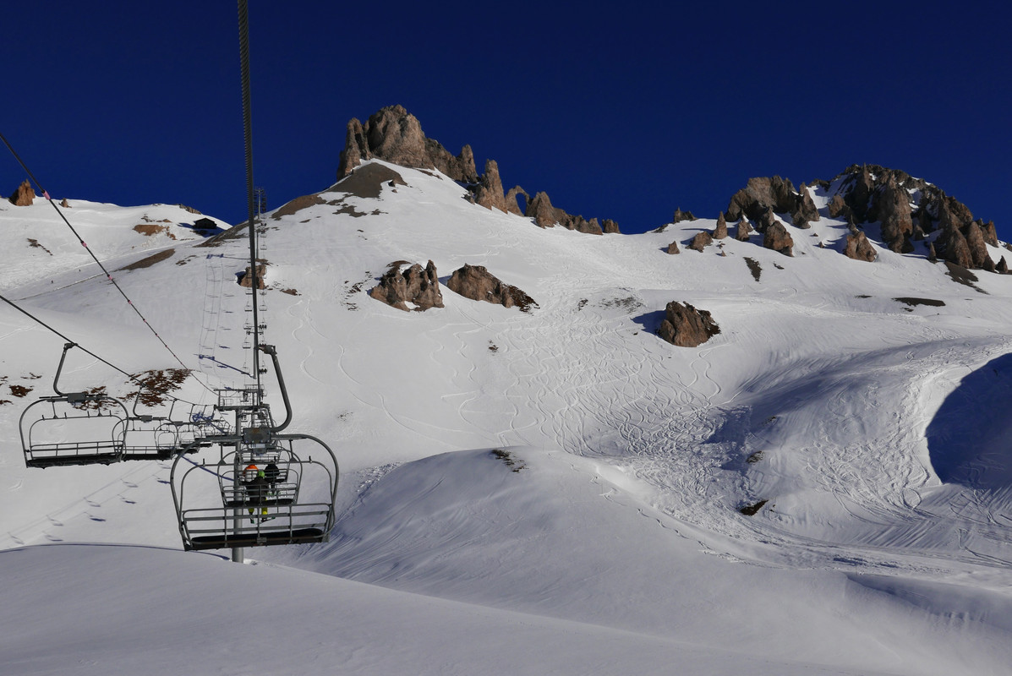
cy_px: 338
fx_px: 985
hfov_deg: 54.4
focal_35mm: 35
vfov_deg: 37.9
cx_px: 506
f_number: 8
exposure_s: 1/2500
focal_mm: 15.9
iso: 200
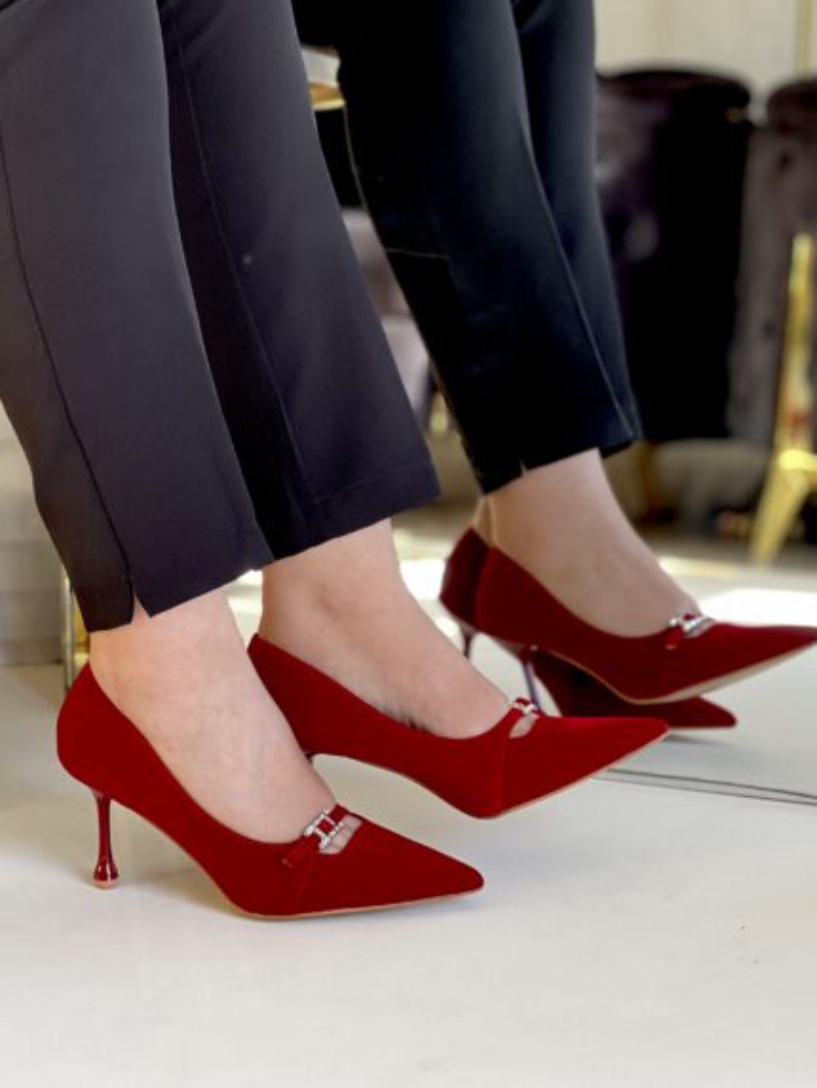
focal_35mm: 77
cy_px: 544
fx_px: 2422
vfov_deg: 25.3
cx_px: 408
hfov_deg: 19.1
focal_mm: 9
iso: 250
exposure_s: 1/109
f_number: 2.8
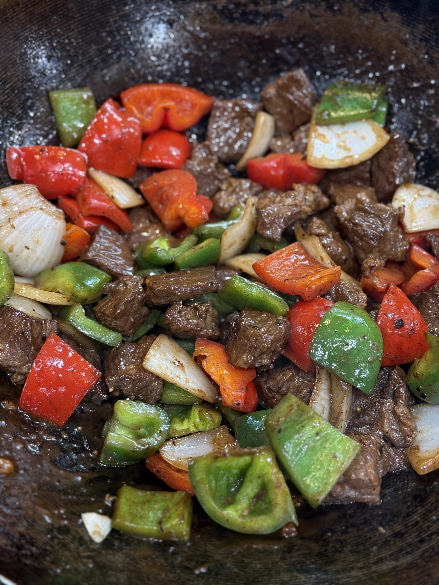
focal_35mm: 48
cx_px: 220
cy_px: 292
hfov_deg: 30.3
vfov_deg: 39.7
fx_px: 812
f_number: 1.78
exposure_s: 1/60
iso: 200
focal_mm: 6.76
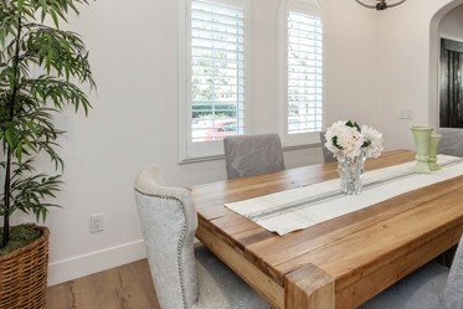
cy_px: 110
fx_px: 309
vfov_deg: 52.4
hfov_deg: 72.6
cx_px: 287
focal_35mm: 24
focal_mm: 14
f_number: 5.6
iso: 800
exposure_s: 1/125
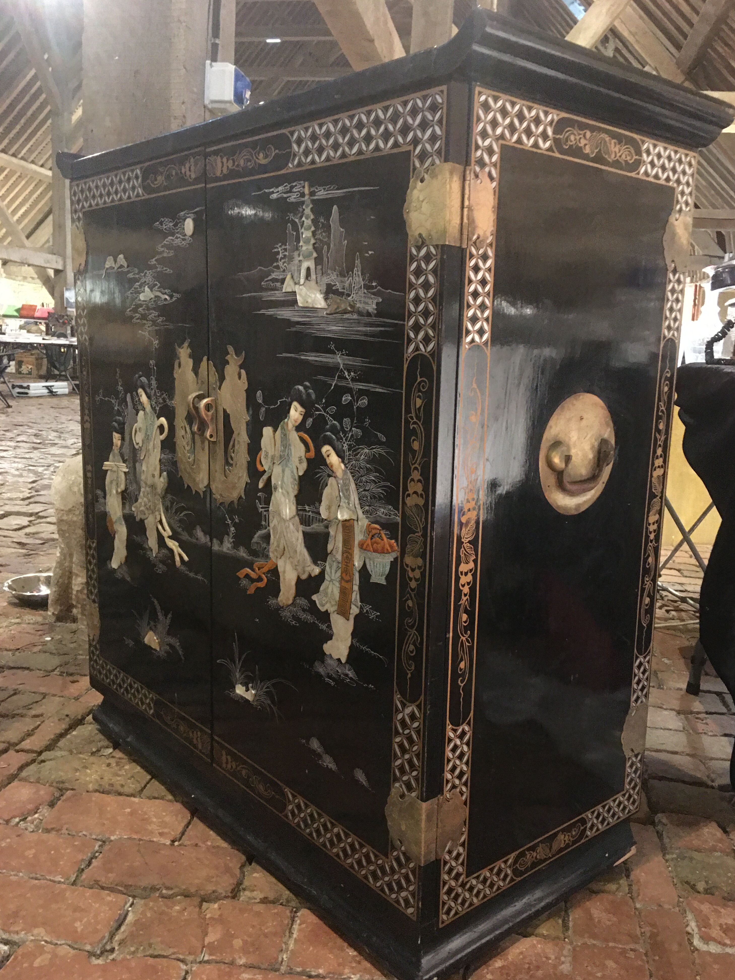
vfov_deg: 60.0
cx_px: 377
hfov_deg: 46.8
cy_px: 497
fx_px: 849
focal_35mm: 30
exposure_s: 1/4
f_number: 2.2
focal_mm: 4.15
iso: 125
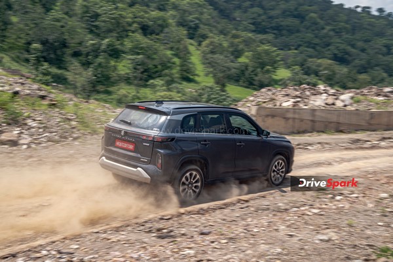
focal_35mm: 44
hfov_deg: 44.5
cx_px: 196
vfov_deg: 30.6
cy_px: 131
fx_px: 481
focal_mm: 44
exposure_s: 1/125
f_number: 11
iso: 100
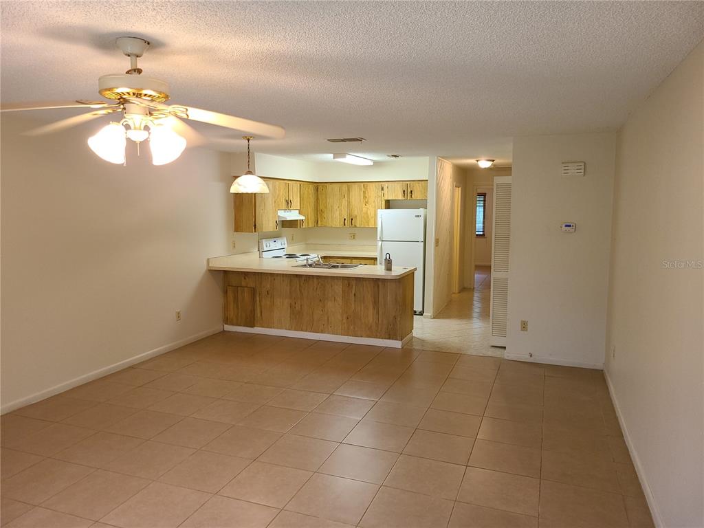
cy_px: 264
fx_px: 529
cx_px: 352
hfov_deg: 67.3
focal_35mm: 26
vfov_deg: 53.1
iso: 100
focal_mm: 5.4
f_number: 1.8
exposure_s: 1/40
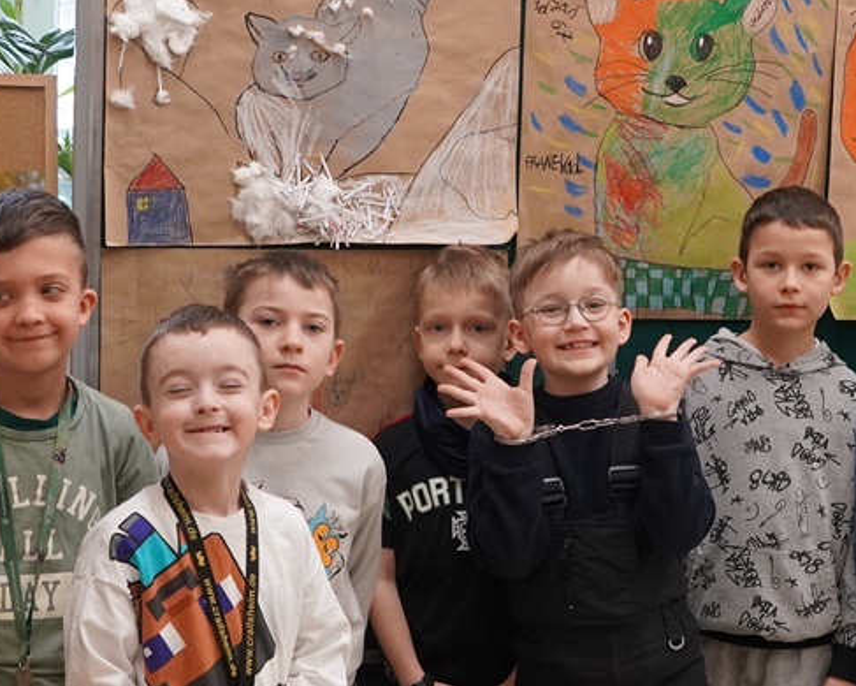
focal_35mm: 80
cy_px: 408
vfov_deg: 19.2
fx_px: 2026
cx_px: 555
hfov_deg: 23.8
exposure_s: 1/160
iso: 1000
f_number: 4
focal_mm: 20.5
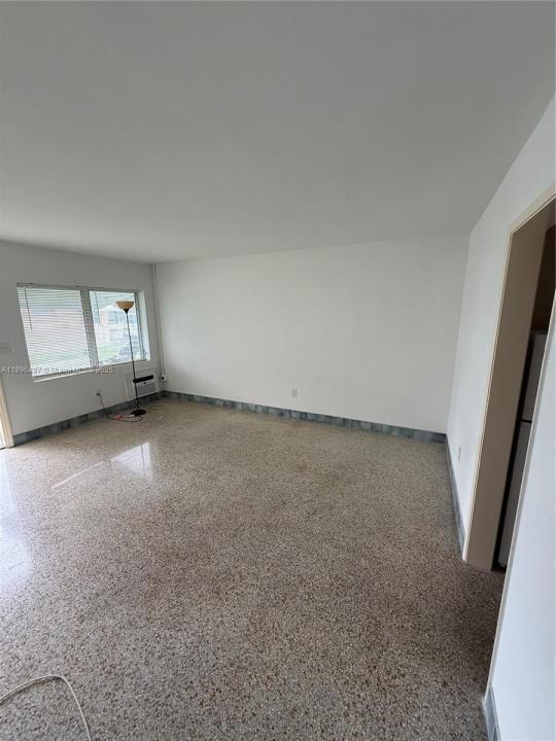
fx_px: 300
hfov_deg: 85.7
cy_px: 370
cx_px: 278
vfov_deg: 102.1
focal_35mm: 14
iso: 100
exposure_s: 1/99
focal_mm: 2.22
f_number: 2.2
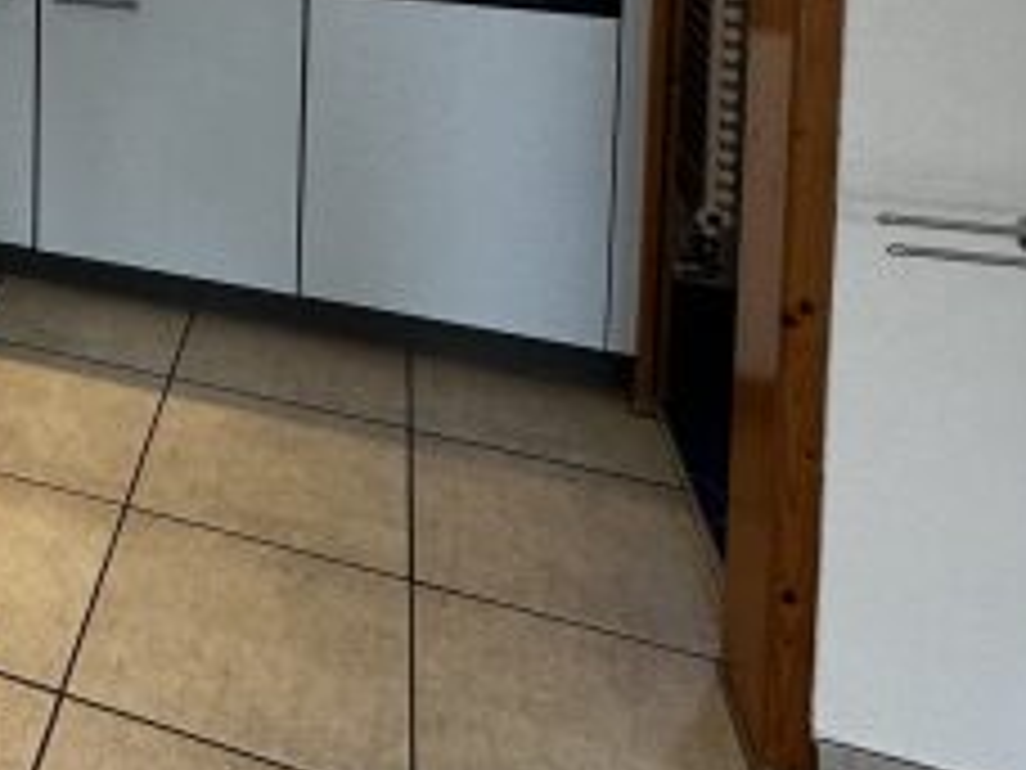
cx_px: -144
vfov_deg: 27.8
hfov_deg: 36.1
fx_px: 1274
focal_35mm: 43
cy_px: -232
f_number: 2.2
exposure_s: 1/100
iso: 125
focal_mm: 2.22
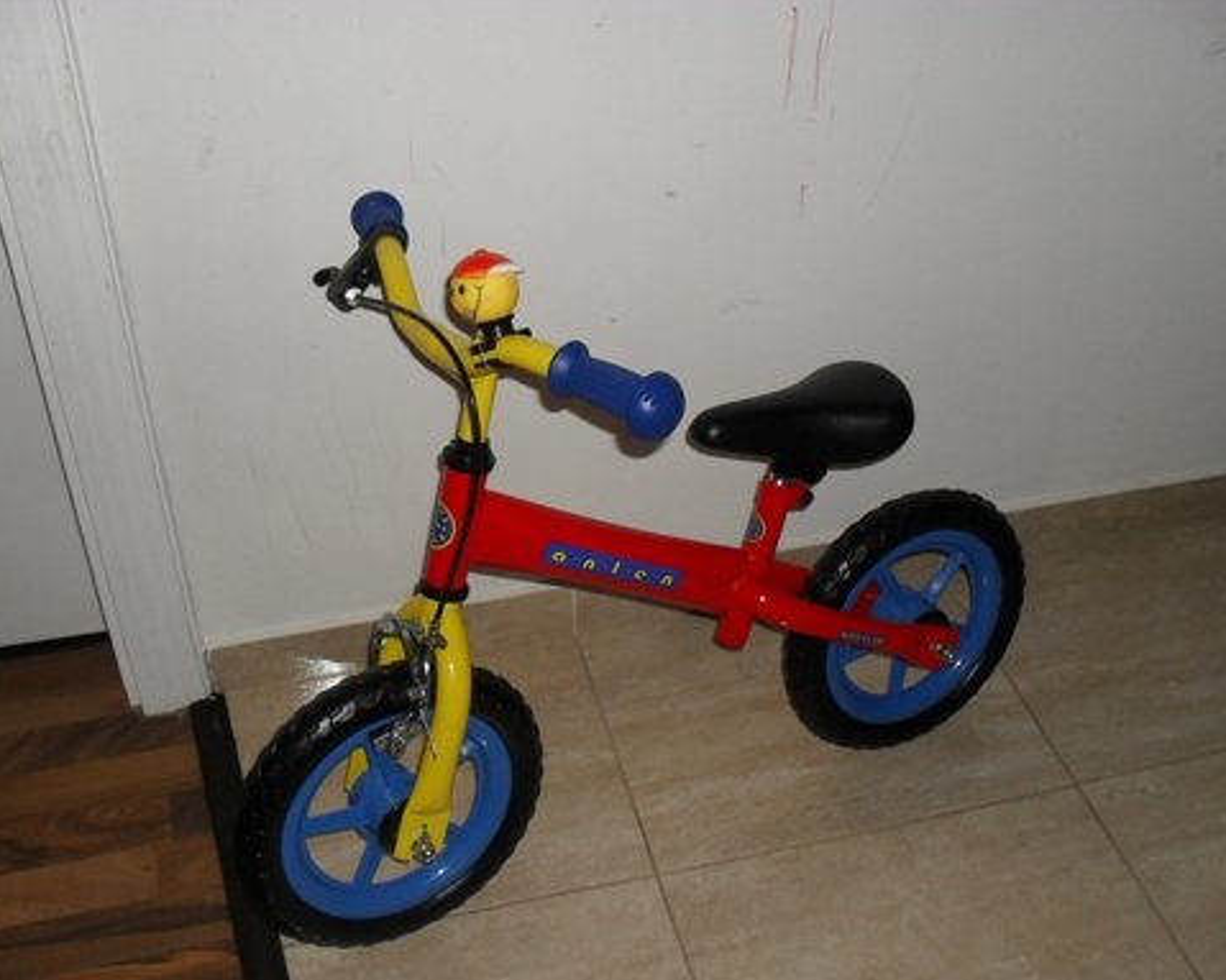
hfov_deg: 47.9
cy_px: 509
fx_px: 1379
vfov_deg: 39.1
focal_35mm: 38
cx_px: 659
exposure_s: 1/45
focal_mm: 6.3
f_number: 3.2
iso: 200
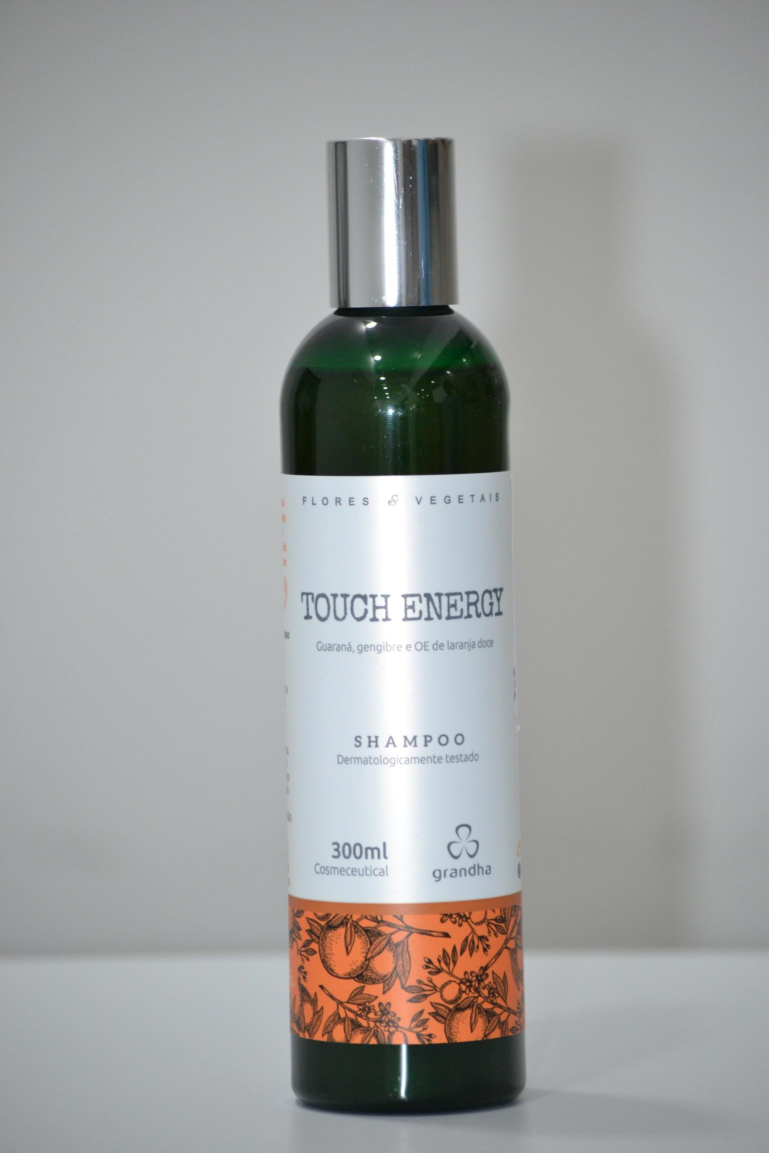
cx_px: 384
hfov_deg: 9.0
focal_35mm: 153
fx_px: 4902
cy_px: 576
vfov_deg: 13.4
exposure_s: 1/200
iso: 1600
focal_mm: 102
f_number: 5
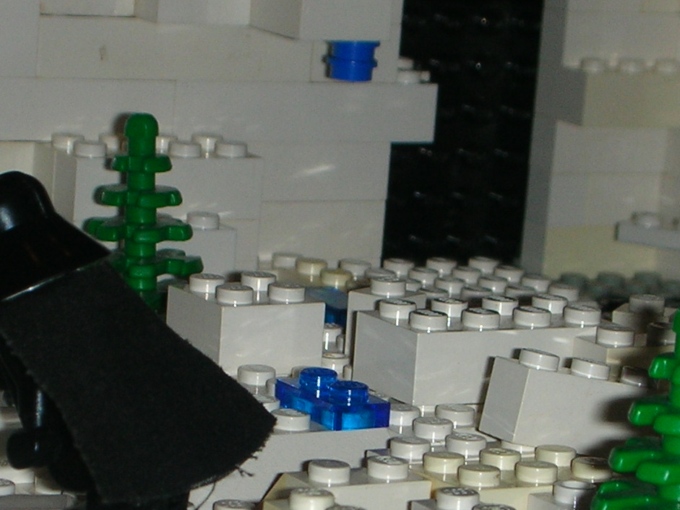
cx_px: 277
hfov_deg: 11.8
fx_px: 3301
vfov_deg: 8.8
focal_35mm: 168
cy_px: 436
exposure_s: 1/120
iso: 50
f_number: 4
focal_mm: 10.1
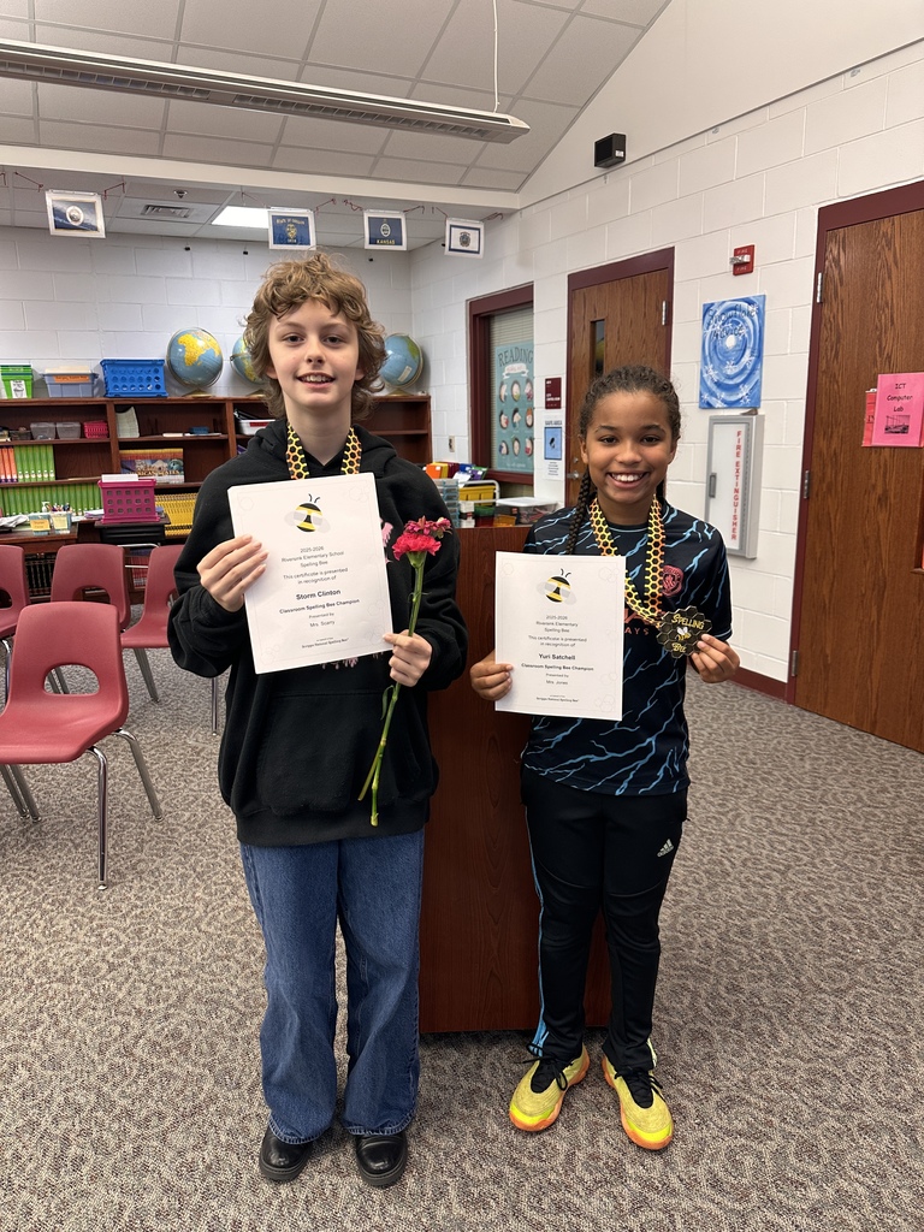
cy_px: 616
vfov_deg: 71.6
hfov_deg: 56.8
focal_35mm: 24
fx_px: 854
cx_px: 462
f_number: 1.78
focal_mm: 6.86
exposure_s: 1/60
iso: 160
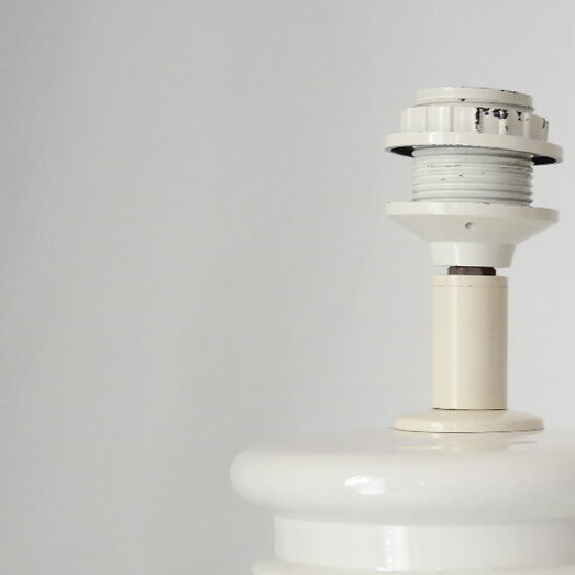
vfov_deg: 16.8
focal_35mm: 101
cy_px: 600
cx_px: 754
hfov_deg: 16.3
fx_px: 1898
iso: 800
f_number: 5.6
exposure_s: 1/30
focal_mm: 24
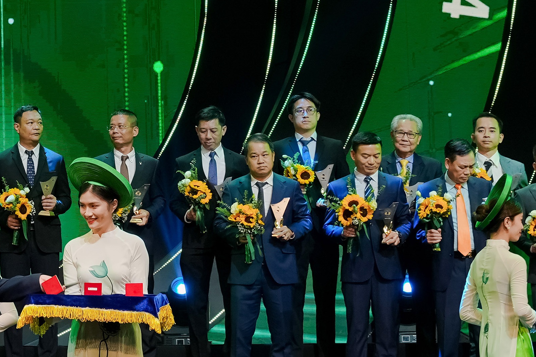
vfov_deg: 1.8
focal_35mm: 751
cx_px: -156
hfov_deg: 2.7
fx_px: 11180
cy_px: -42
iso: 1250
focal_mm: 200
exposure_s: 1/320
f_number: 3.5
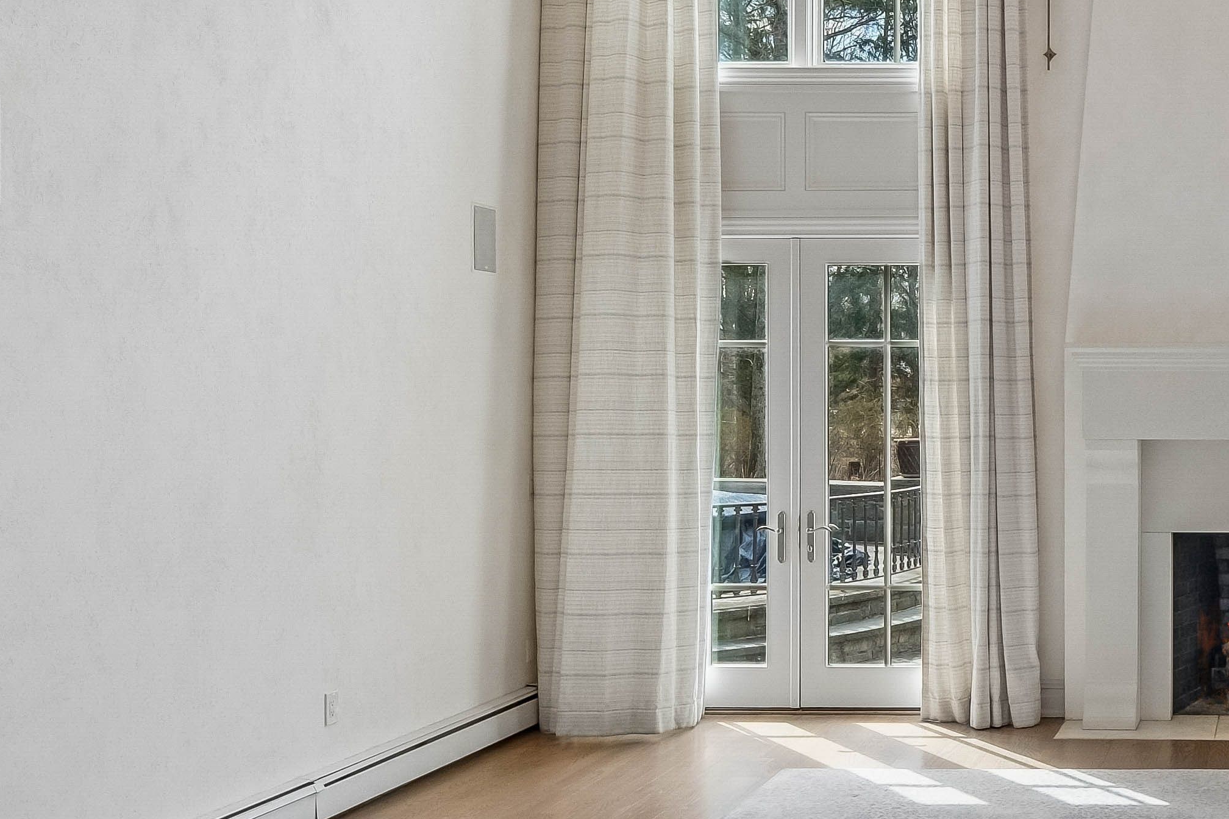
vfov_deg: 29.2
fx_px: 1570
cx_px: 1284
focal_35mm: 46
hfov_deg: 37.3
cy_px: 381
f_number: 5.6
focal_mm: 8
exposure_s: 1/125
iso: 640
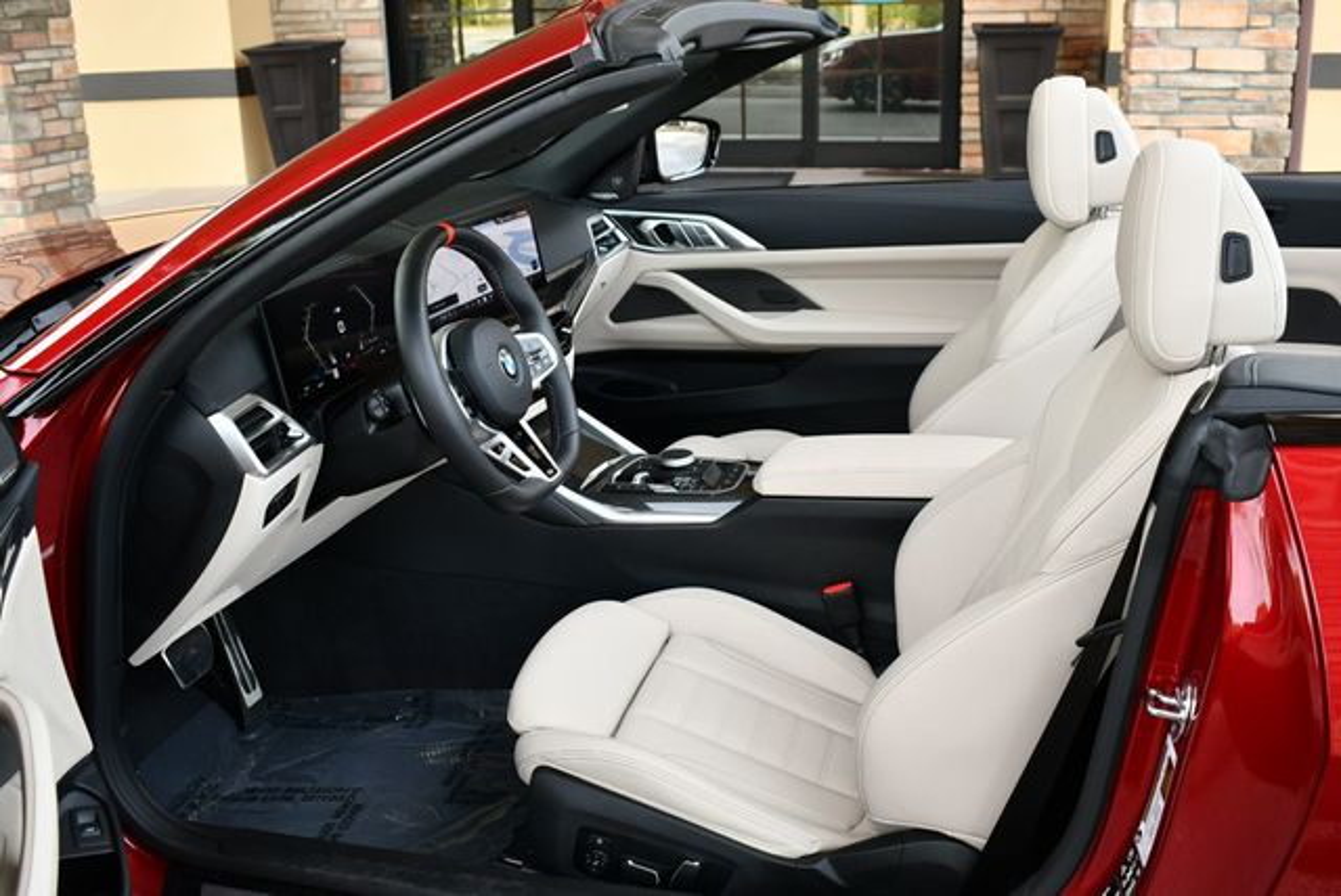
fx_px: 1342
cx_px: 670
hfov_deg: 53.1
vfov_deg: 36.9
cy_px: 448
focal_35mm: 36
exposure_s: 1/250
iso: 400
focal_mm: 18
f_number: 4
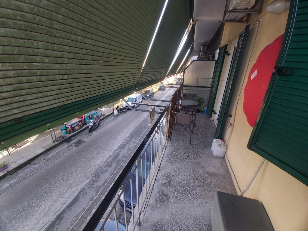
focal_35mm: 12
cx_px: 154
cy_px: 116
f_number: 2.2
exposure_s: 1/120
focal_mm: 1.42
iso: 40
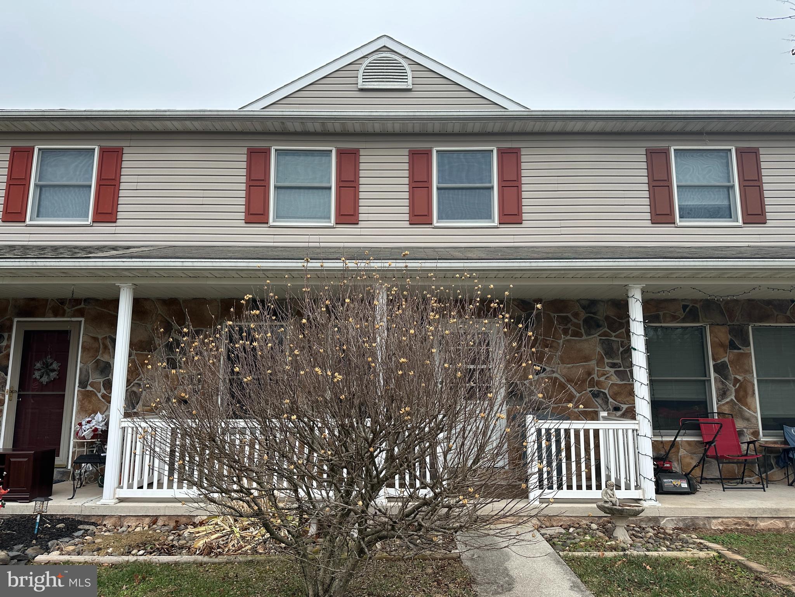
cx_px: 398
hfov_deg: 71.6
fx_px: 551
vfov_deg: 56.8
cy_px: 298
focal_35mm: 24
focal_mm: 6.86
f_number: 1.78
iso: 80
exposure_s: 1/467
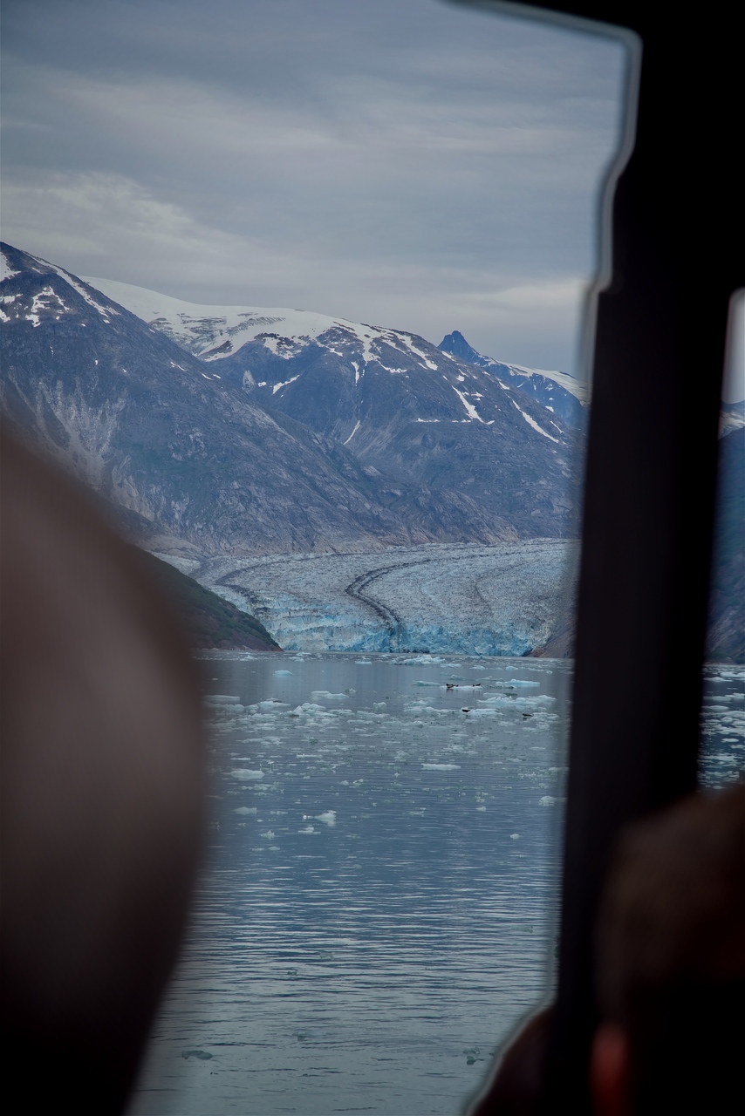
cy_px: 558
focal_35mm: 120
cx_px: 372
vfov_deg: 17.1
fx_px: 3723
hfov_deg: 11.4
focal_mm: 120
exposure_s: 1/250
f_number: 8
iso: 100
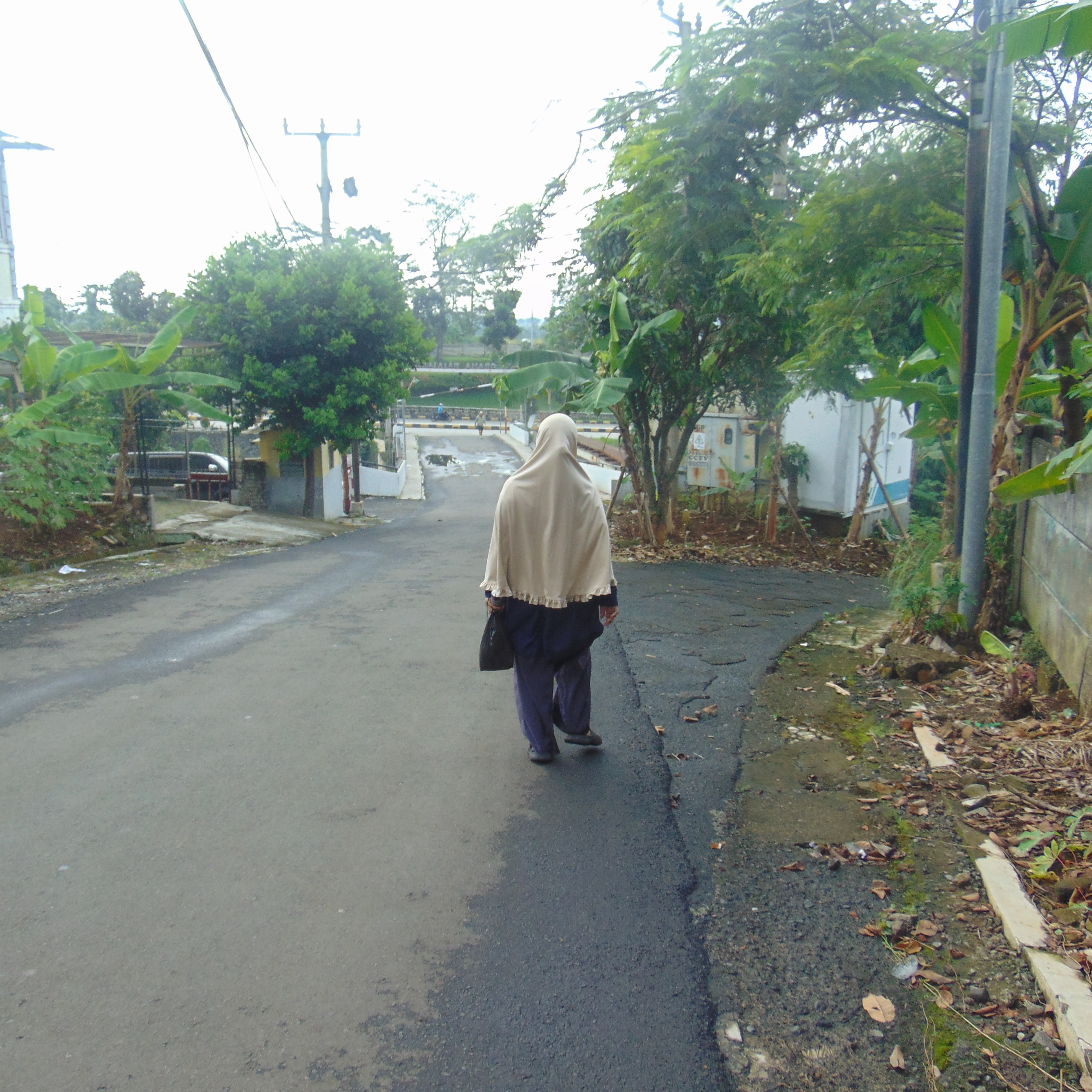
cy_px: 555
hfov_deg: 54.0
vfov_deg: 54.0
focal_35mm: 30
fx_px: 1071
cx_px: 512
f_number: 3
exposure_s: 1/200
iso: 80
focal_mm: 4.5
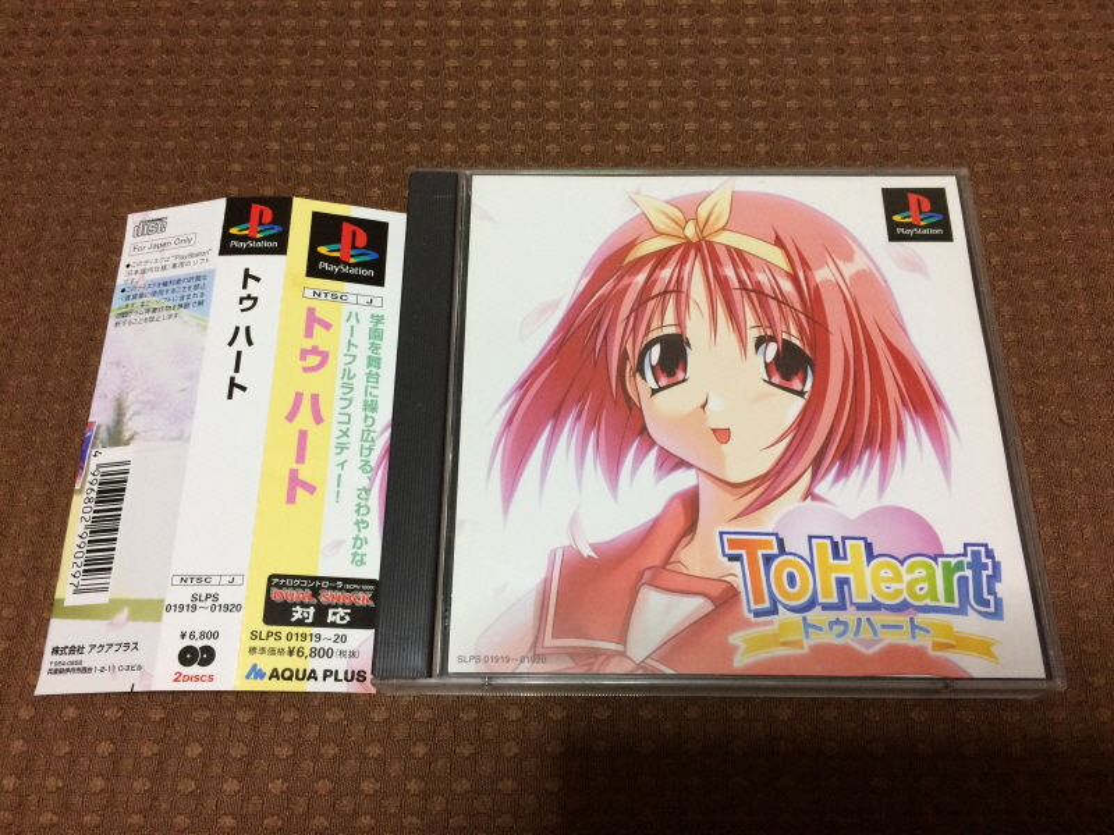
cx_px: 557
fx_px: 933
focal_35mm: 29
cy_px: 418
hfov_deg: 61.7
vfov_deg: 48.2
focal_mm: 4.15
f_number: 2.2
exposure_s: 1/30
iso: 200
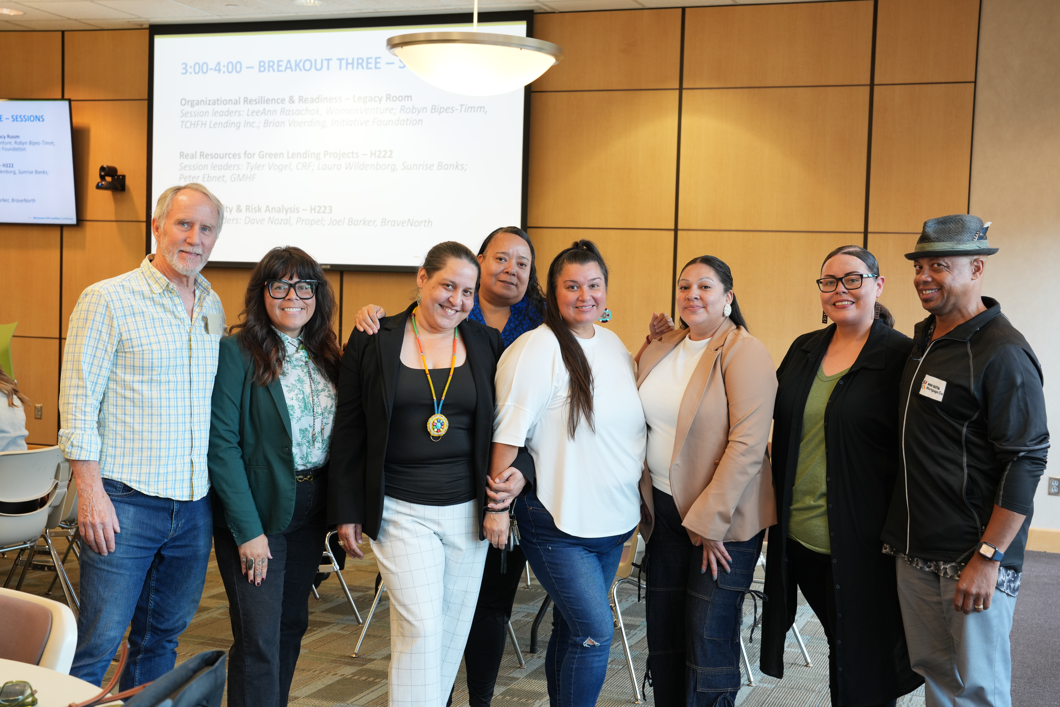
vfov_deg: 27.0
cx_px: 530
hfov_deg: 39.6
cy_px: 354
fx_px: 1472
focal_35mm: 50
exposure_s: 1/20
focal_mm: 50
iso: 500
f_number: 5.6
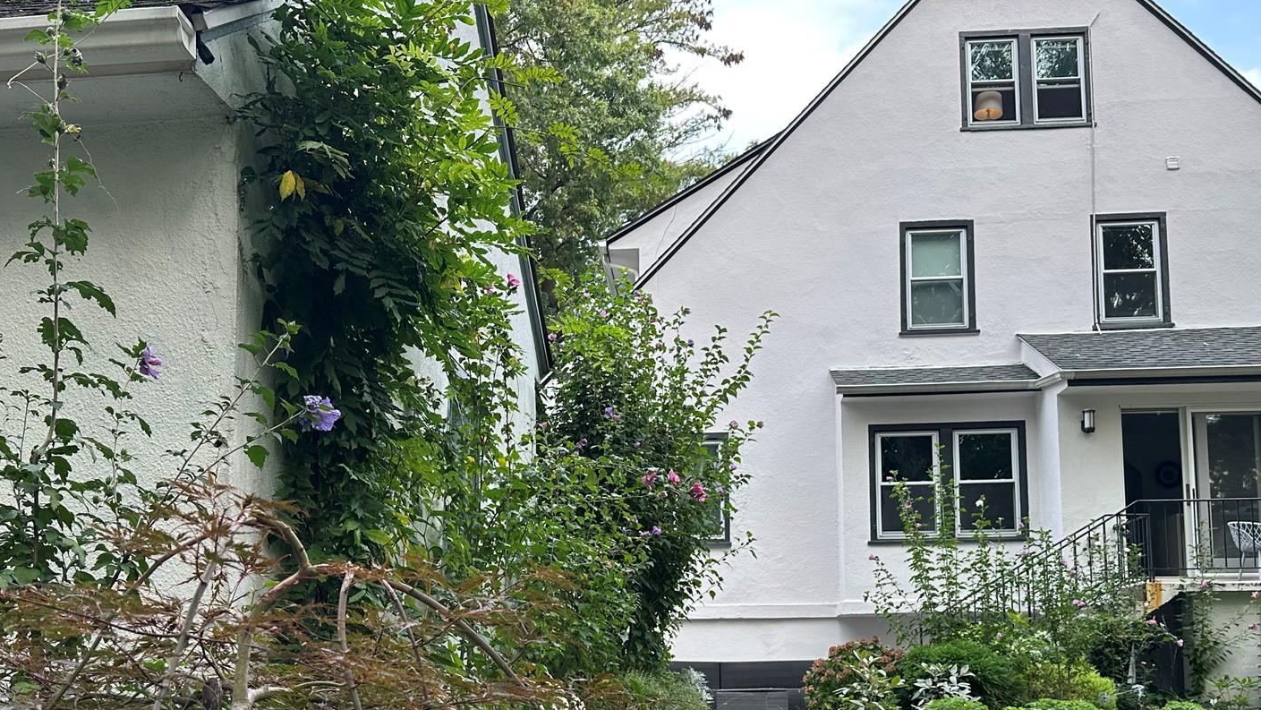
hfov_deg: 52.8
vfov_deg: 30.4
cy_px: 569
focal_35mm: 38
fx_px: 1271
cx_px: 635
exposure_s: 1/334
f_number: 1.78
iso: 80
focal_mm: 6.86
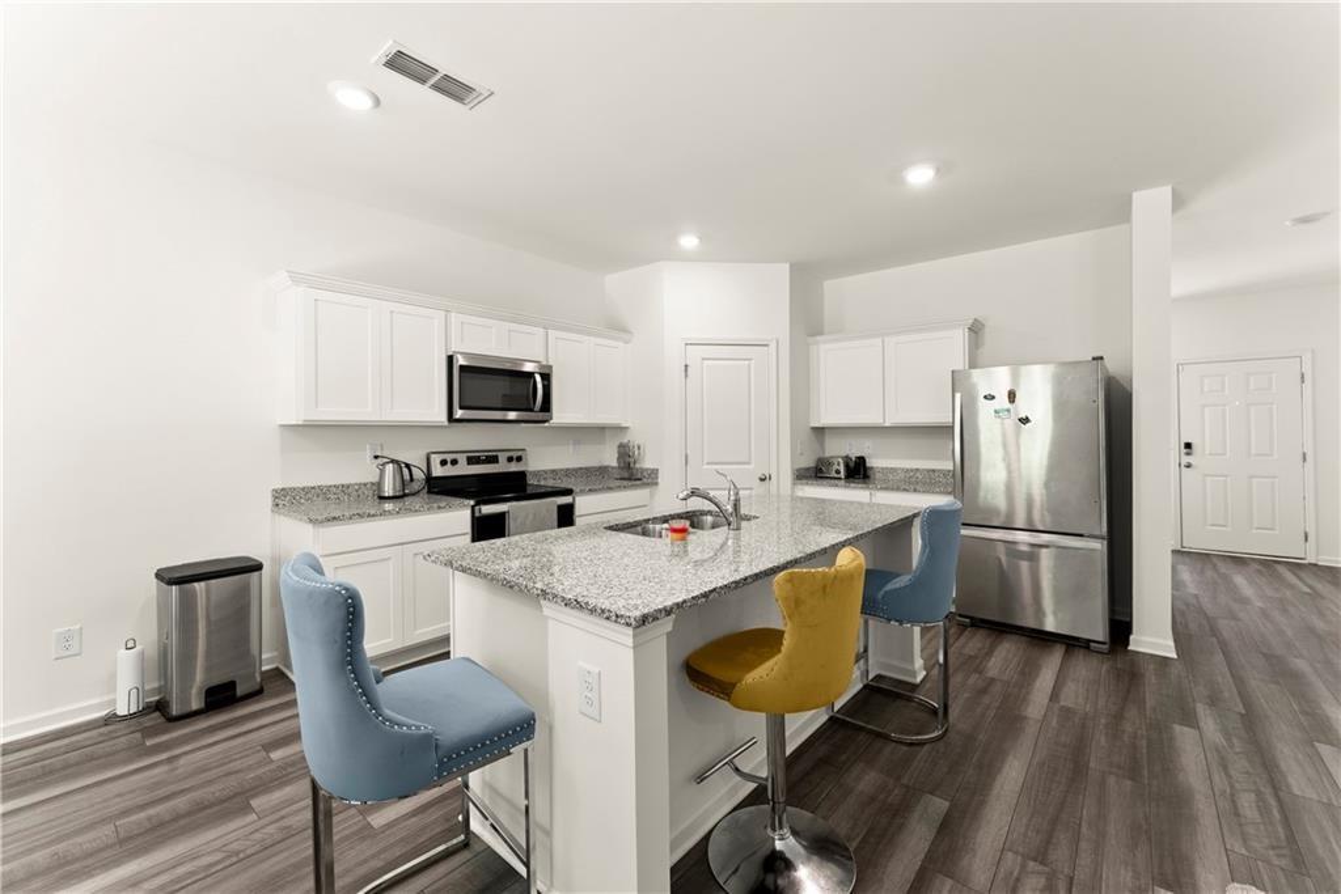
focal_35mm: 14
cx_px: 670
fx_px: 522
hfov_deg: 104.2
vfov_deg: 81.2
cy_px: 447
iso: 640
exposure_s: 1/3
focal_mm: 14
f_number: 10
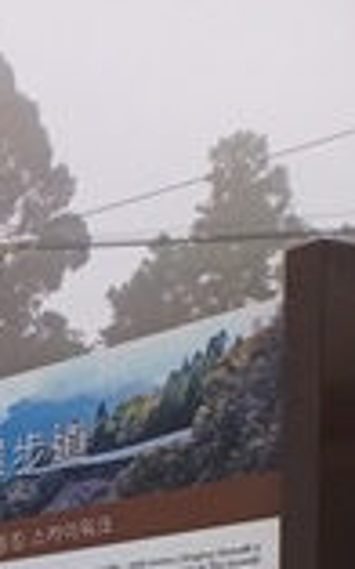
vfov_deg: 18.6
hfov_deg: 10.1
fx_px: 1565
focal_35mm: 101
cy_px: 805
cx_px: -667
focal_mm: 4.6
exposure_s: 1/60
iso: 64
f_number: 1.8
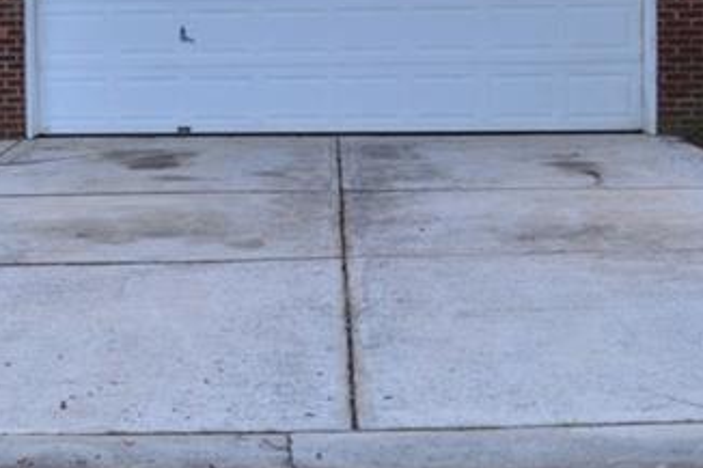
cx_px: -86
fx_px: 2205
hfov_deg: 17.5
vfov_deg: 12.1
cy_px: 84
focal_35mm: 113
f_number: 7.1
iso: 400
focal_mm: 24
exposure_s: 1/30
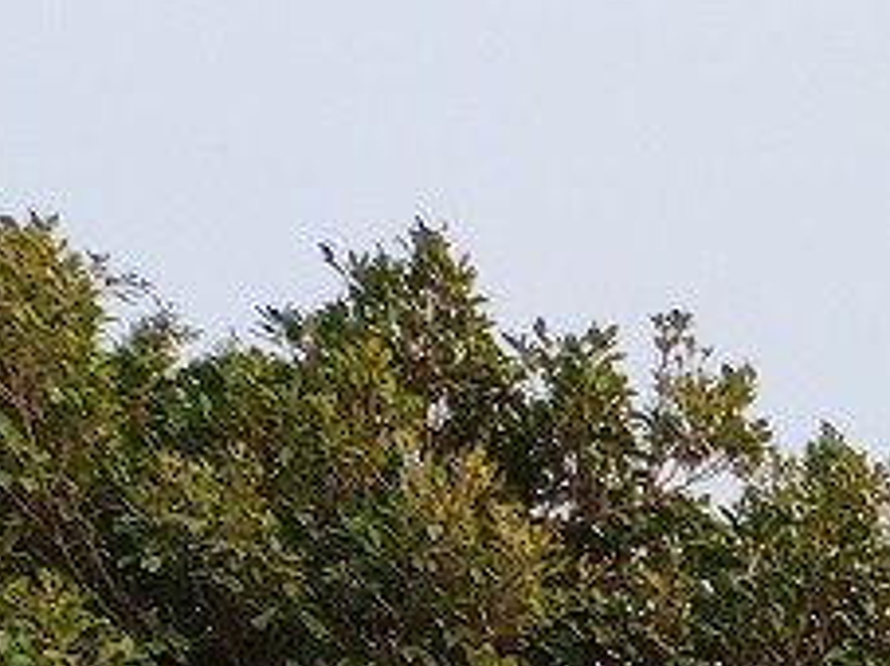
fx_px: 4240
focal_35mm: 165
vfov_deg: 7.9
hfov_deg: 9.4
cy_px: 1890
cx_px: 2666
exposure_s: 1/356
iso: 50
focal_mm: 4.71
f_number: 1.79
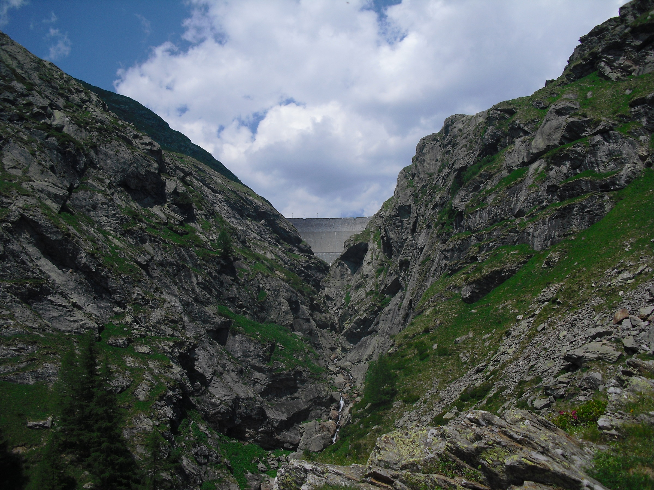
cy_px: 245
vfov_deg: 39.7
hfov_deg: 51.4
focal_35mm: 36
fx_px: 680
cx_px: 327
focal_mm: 6.3
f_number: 7.8
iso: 64
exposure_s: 1/320
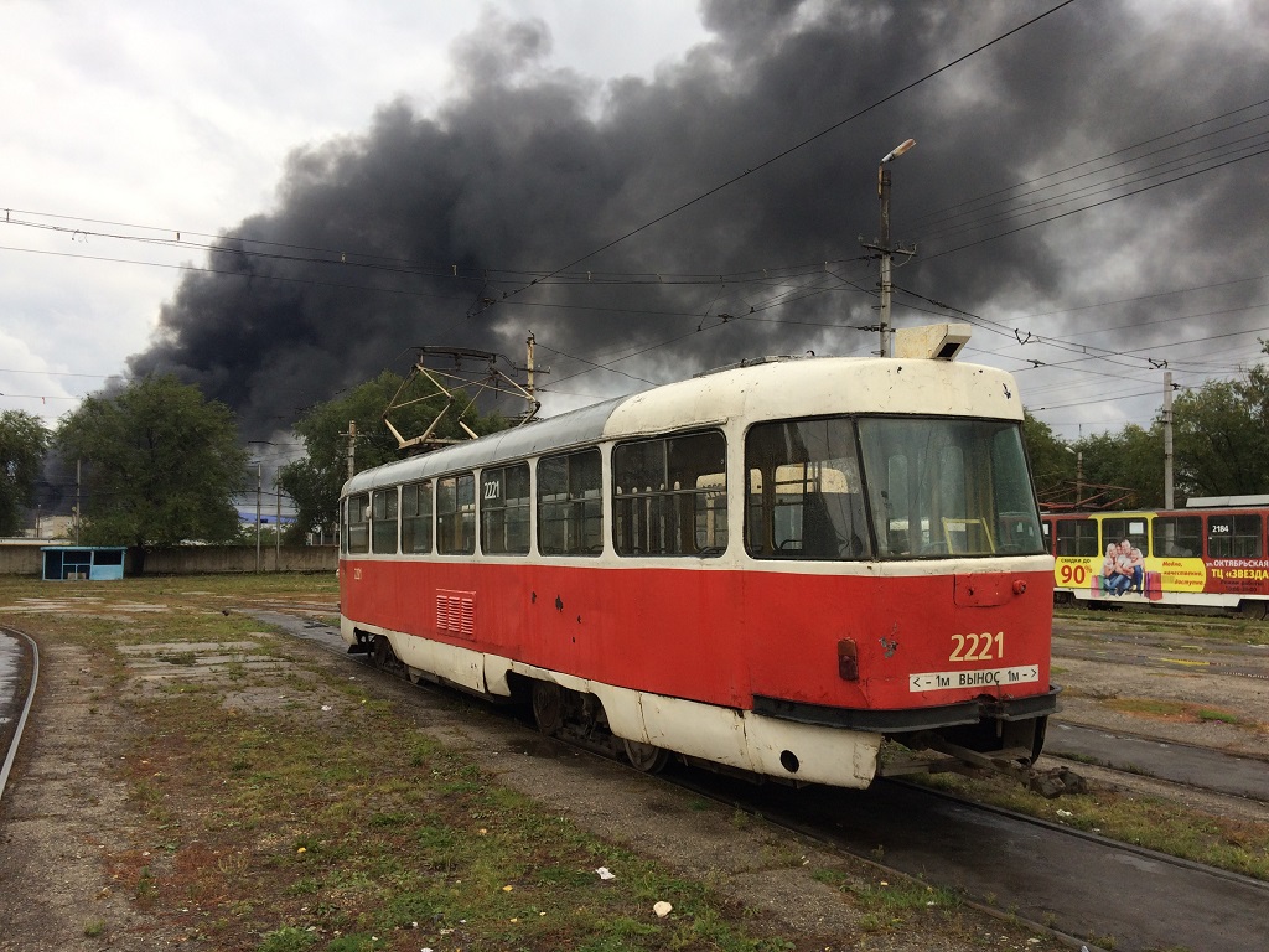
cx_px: 634
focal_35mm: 29
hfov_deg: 61.7
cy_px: 476
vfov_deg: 48.2
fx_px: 1063
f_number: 2.2
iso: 32
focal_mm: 4.15
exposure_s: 1/339
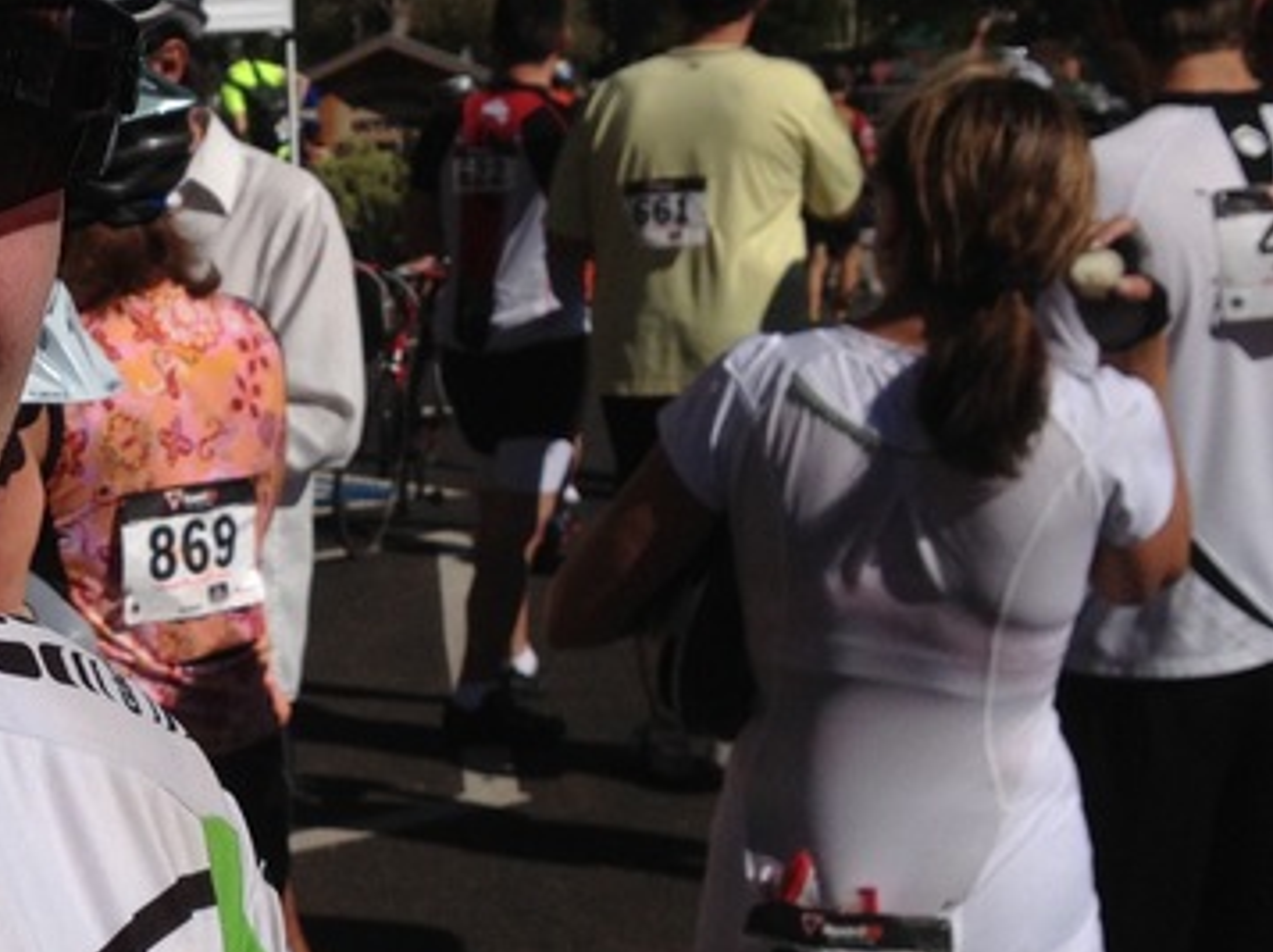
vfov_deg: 16.5
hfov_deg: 21.1
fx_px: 3270
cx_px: -70
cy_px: 635
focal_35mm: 89
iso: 64
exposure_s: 1/6135
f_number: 2.4
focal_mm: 4.28
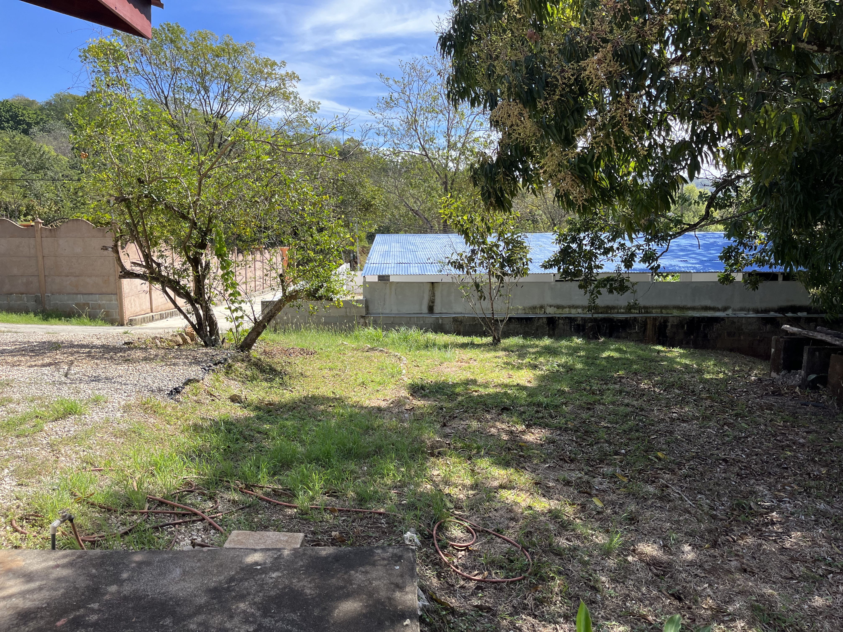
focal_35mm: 26
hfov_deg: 67.3
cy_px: 316
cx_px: 422
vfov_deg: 53.1
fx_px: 633
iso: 50
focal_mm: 5.1
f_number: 1.6
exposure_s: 1/1422
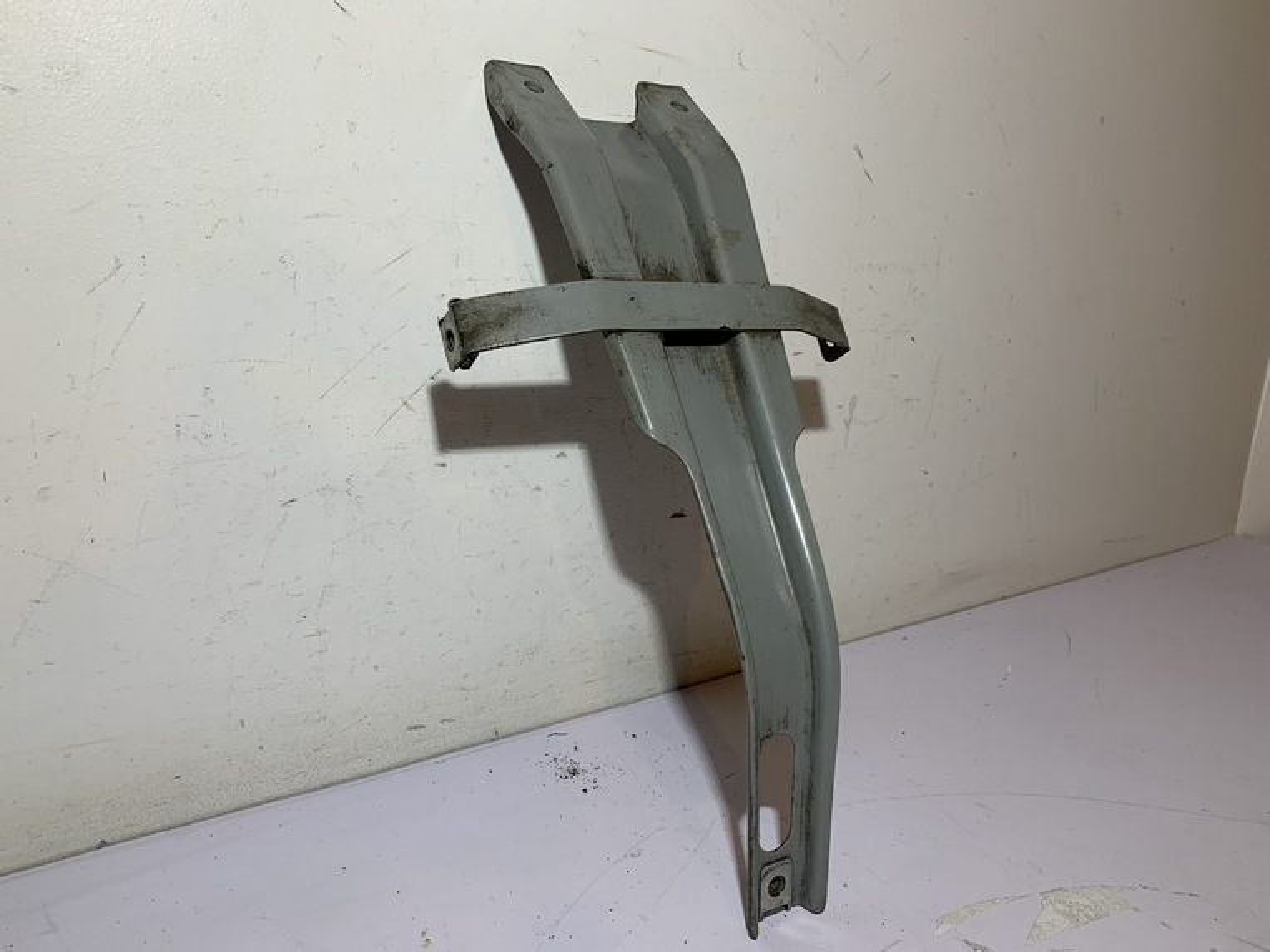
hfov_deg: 67.3
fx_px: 954
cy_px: 476
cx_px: 635
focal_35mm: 26
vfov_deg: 53.1
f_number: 1.8
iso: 32
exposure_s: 1/122
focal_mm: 4.25
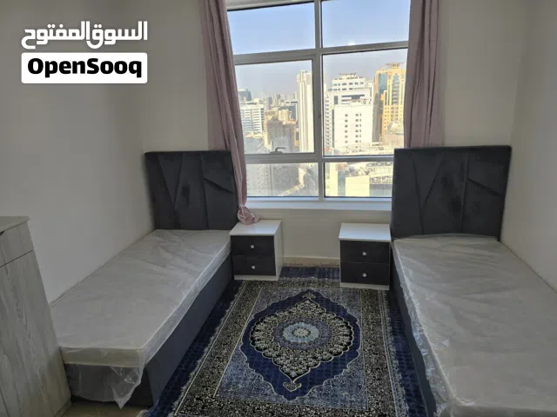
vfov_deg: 58.9
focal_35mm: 23
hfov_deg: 73.9
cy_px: 208
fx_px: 370
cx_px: 278
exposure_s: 1/100
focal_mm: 6.3
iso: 25
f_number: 1.7
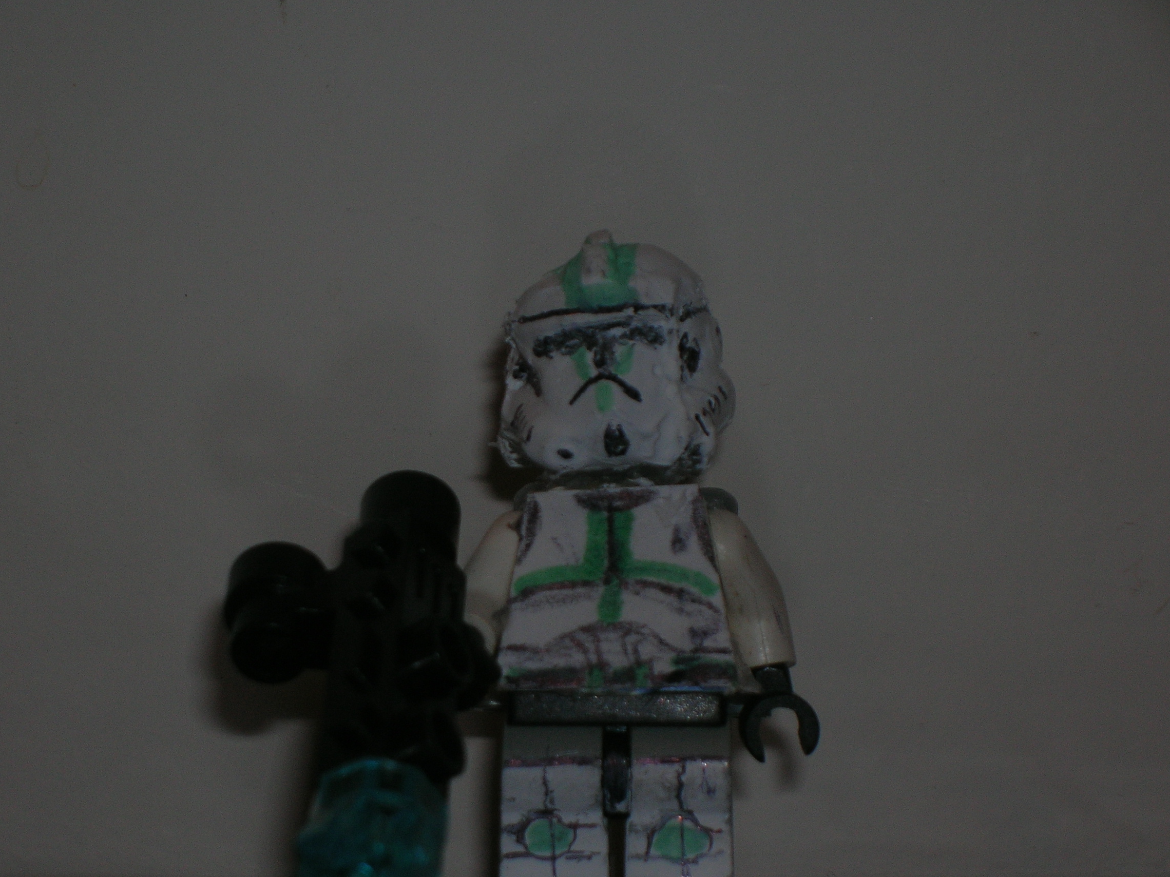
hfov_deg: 17.0
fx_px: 3921
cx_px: 525
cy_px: 497
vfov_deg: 12.8
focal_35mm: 116
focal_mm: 17.1
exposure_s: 1/60.1
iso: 50
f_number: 4.9
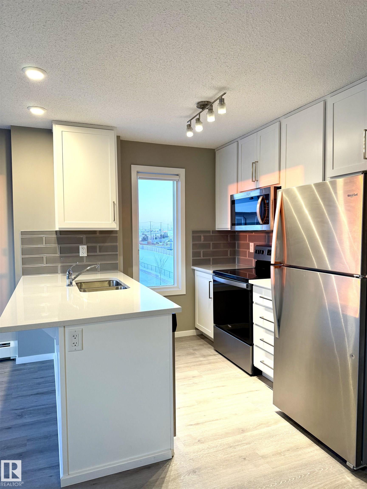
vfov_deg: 71.6
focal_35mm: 24
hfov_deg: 56.8
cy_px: 244
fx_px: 339
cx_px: 184
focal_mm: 6.76
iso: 125
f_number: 1.78
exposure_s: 1/127
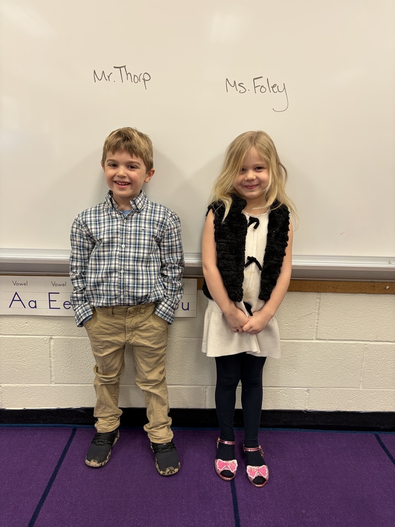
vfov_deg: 67.3
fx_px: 396
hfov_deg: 53.1
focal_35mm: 26
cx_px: 198
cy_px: 264
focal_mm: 5.96
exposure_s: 1/60
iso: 100
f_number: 1.6
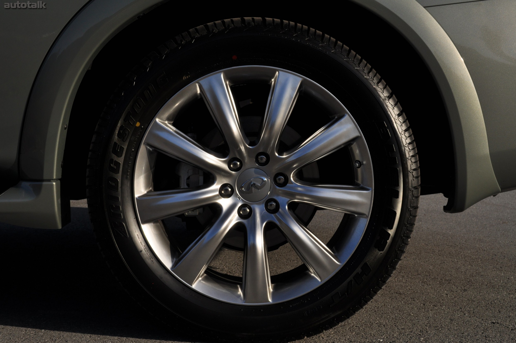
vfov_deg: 22.6
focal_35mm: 60
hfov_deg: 33.4
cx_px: 258
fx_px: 859
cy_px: 172
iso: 200
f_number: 11
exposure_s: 1/500
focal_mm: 40
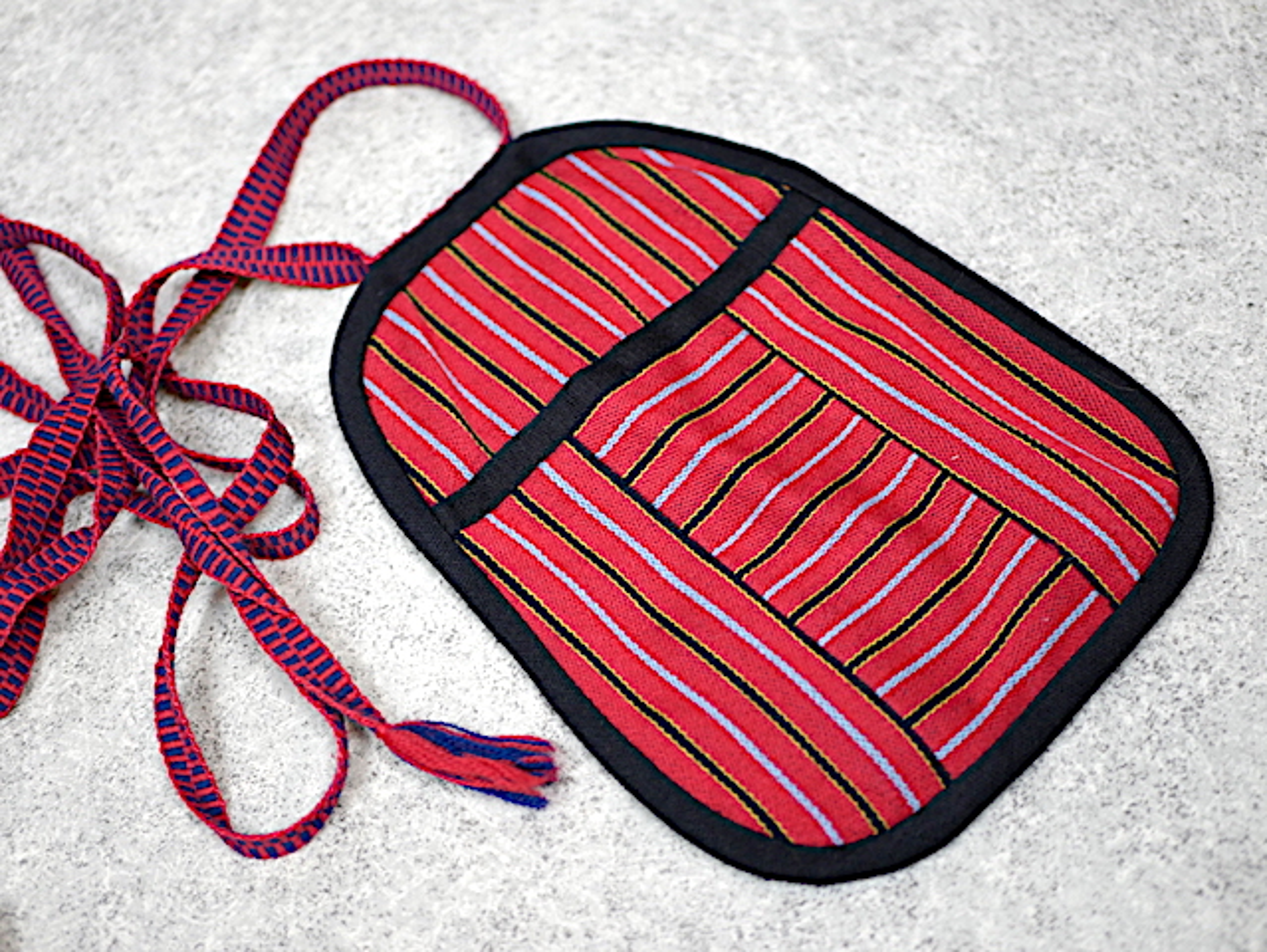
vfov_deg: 29.1
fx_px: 1831
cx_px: 634
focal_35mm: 50
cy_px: 476
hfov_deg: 38.2
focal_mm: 25
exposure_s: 1/60
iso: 500
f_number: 1.7
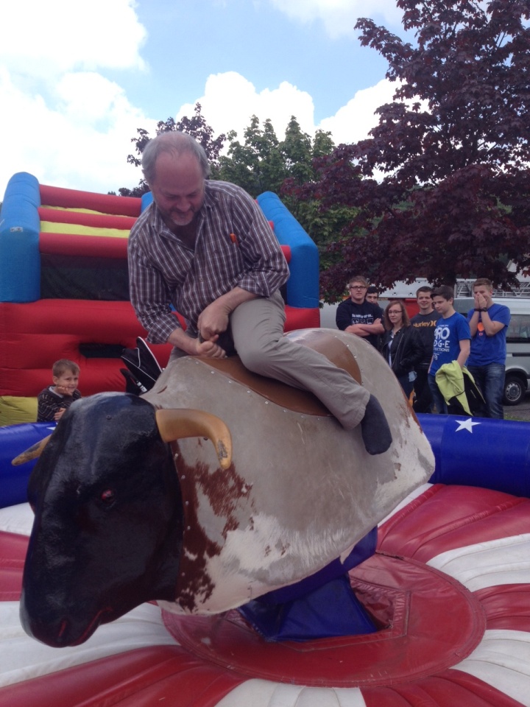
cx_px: 265
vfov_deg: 52.6
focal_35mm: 35
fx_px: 715
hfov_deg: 40.7
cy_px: 354
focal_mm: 4.28
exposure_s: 1/876
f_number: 2.4
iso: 50
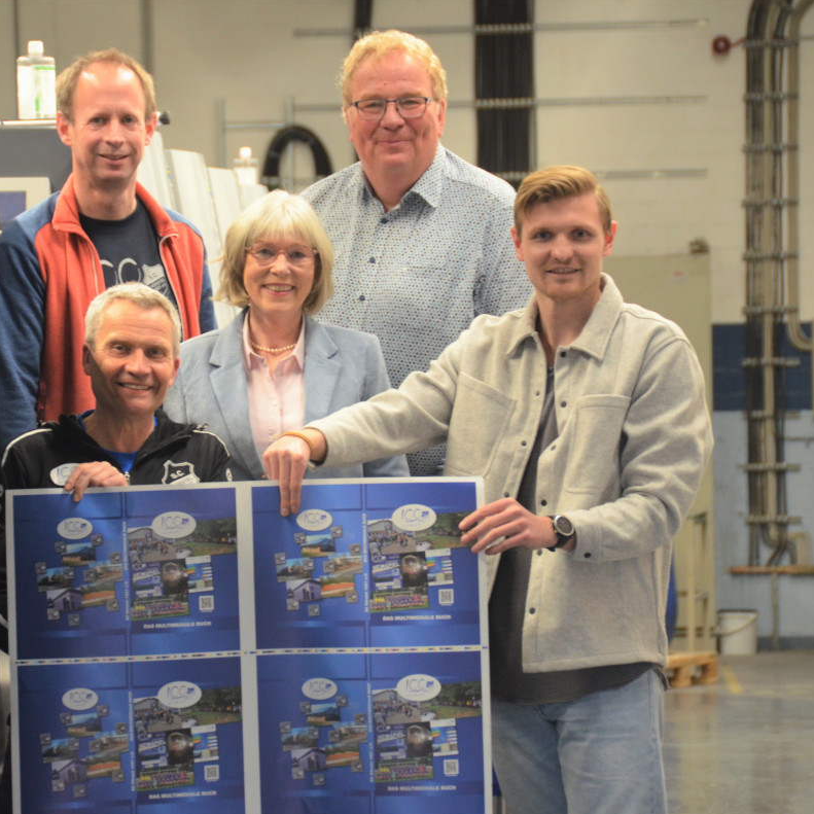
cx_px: 269
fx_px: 5391
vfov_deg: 8.6
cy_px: 407
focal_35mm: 203
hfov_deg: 8.6
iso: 1600
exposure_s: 1/40
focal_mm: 105
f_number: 5.3
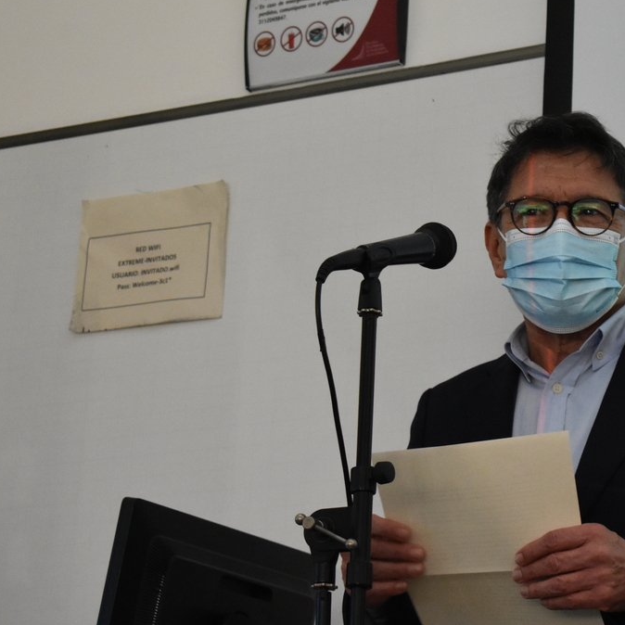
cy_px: 300
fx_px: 2548
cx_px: 500
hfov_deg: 13.9
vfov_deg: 14.0
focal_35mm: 125
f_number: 5.6
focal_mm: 55
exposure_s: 1/60
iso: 3200
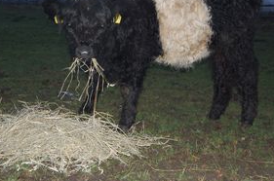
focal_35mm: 64
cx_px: 120
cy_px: 60
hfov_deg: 31.5
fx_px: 486
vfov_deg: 21.1
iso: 400
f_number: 4.2
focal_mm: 30
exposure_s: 1/60
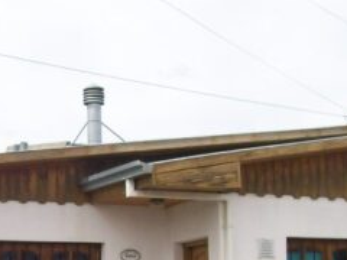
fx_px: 1022
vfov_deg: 14.2
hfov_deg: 18.9
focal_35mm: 102
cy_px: 273
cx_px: 25
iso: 80
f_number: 4.8
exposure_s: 1/494
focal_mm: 6
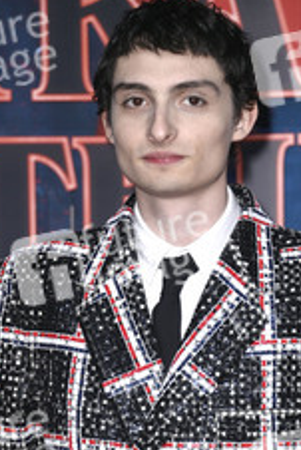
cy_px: 358
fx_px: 3982
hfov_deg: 4.3
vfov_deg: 6.5
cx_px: 171
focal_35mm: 318
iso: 500
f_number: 5.6
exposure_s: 1/200
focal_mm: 180
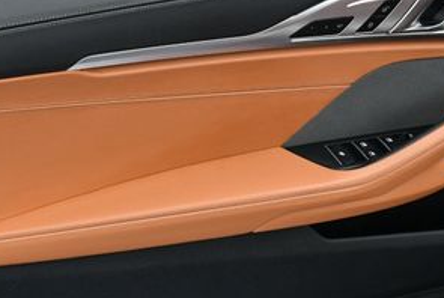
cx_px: 199
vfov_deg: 17.6
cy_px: 119
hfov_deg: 25.9
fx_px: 964
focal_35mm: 78
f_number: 5.6
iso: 280
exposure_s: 1/250
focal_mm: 18
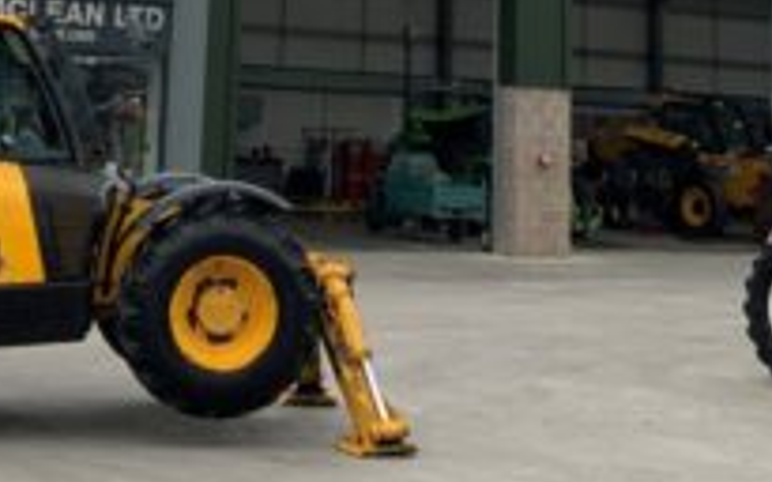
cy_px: -316
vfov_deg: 12.7
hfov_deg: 21.5
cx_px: 241
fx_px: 2019
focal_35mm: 96
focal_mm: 3
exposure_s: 1/749
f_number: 1.8
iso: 16
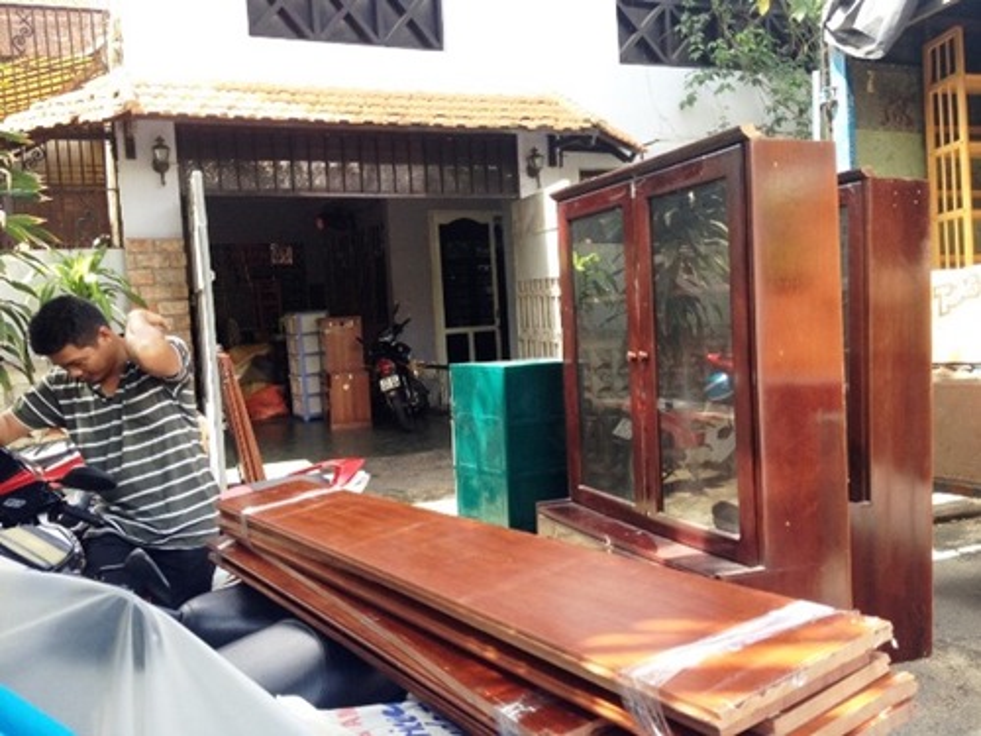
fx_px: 992
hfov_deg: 52.6
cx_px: 490
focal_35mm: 35
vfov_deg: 40.7
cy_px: 368
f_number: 2.4
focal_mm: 4.28
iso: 50
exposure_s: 1/156
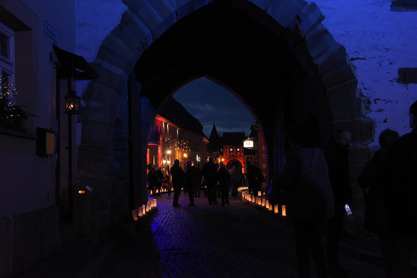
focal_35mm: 44
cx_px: 208
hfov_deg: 45.0
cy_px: 139
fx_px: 504
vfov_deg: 30.8
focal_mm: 29
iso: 2500
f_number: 5.6
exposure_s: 1/30
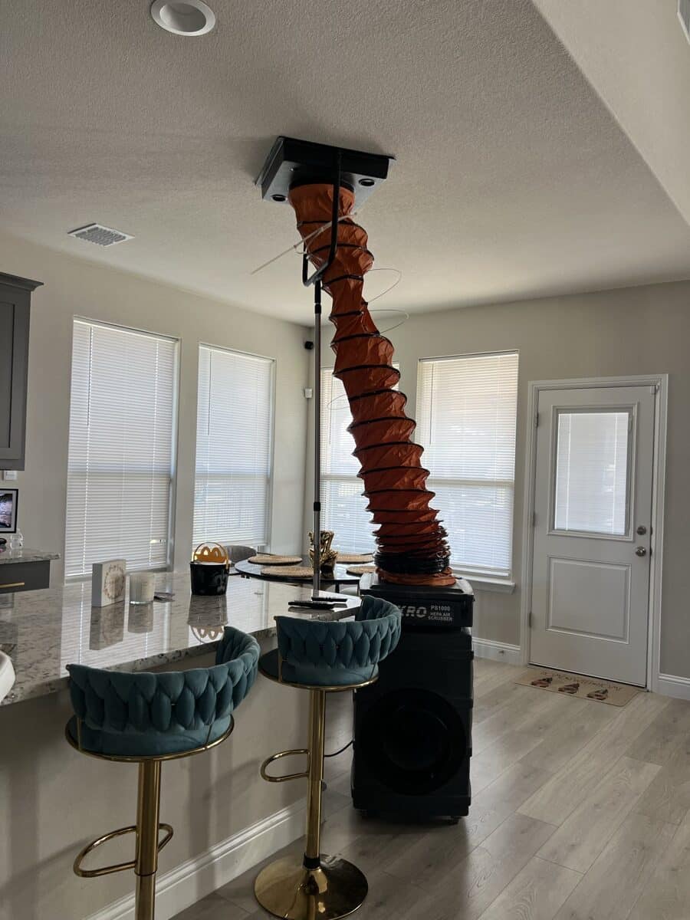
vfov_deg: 67.3
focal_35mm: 26
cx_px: 345
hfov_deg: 53.1
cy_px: 460
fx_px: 691
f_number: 1.5
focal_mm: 5.7
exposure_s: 1/121
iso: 64
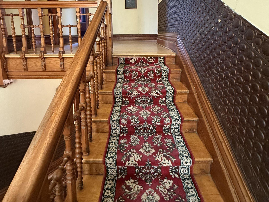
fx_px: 148
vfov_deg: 64.9
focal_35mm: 19
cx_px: 133
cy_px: 53
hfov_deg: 84.7
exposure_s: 1/60
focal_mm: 2.22
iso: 640
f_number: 2.2
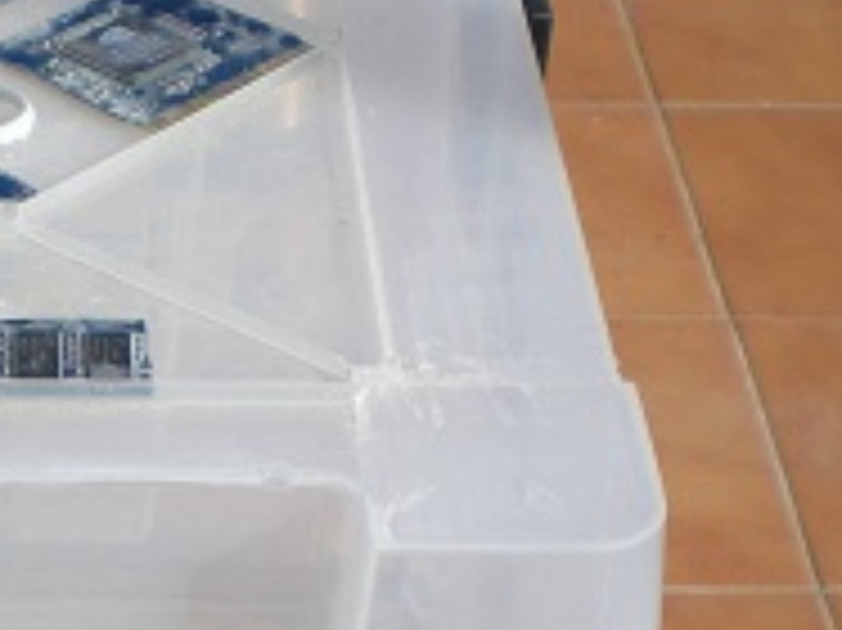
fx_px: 3039
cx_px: -43
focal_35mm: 125
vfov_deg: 11.7
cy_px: 623
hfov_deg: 15.4
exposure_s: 1/505
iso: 50
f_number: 4.6
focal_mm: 6.3
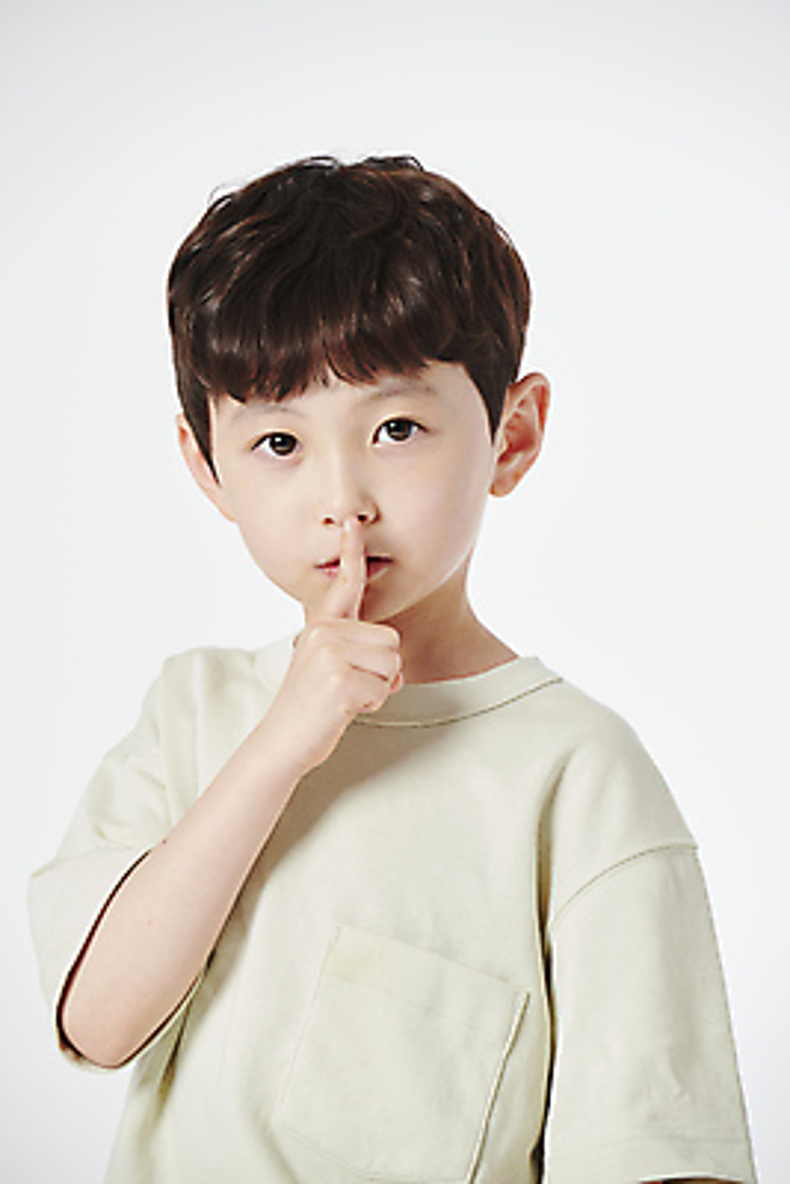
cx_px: 395
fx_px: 6577
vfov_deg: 10.3
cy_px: 592
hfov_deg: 6.9
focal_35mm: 200
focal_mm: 200
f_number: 6.3
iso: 31
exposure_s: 1/125
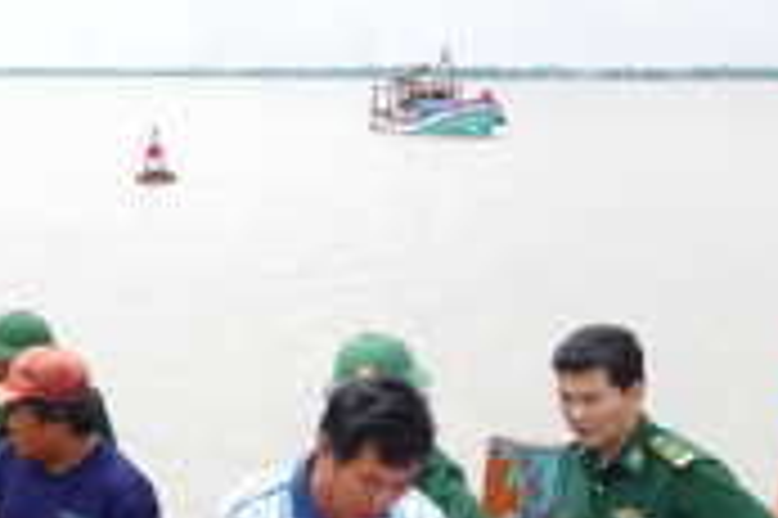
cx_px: -229
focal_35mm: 86
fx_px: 1857
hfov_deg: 21.4
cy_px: 455
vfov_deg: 15.7
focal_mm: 18
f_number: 6.3
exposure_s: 1/1250
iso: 800
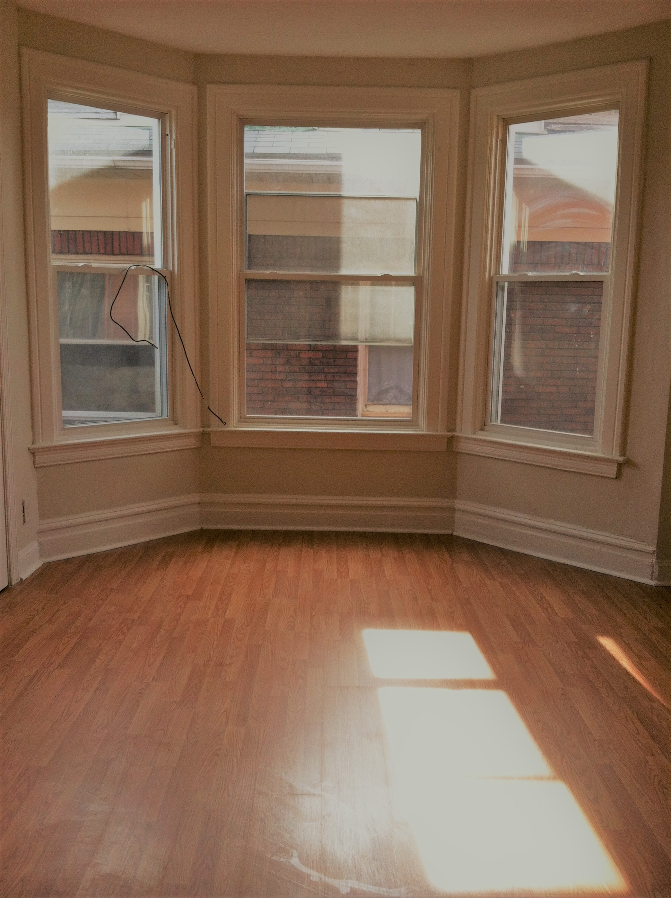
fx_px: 907
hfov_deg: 40.6
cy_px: 449
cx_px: 336
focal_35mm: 35
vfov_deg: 52.7
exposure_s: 1/120
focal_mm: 3.85
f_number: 2.8
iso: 100
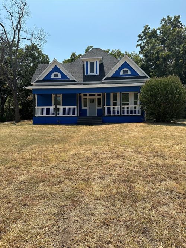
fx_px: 172
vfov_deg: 71.6
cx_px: 93
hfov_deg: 56.8
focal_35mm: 24
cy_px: 124
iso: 80
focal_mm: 6.86
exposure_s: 1/5263
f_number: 1.78
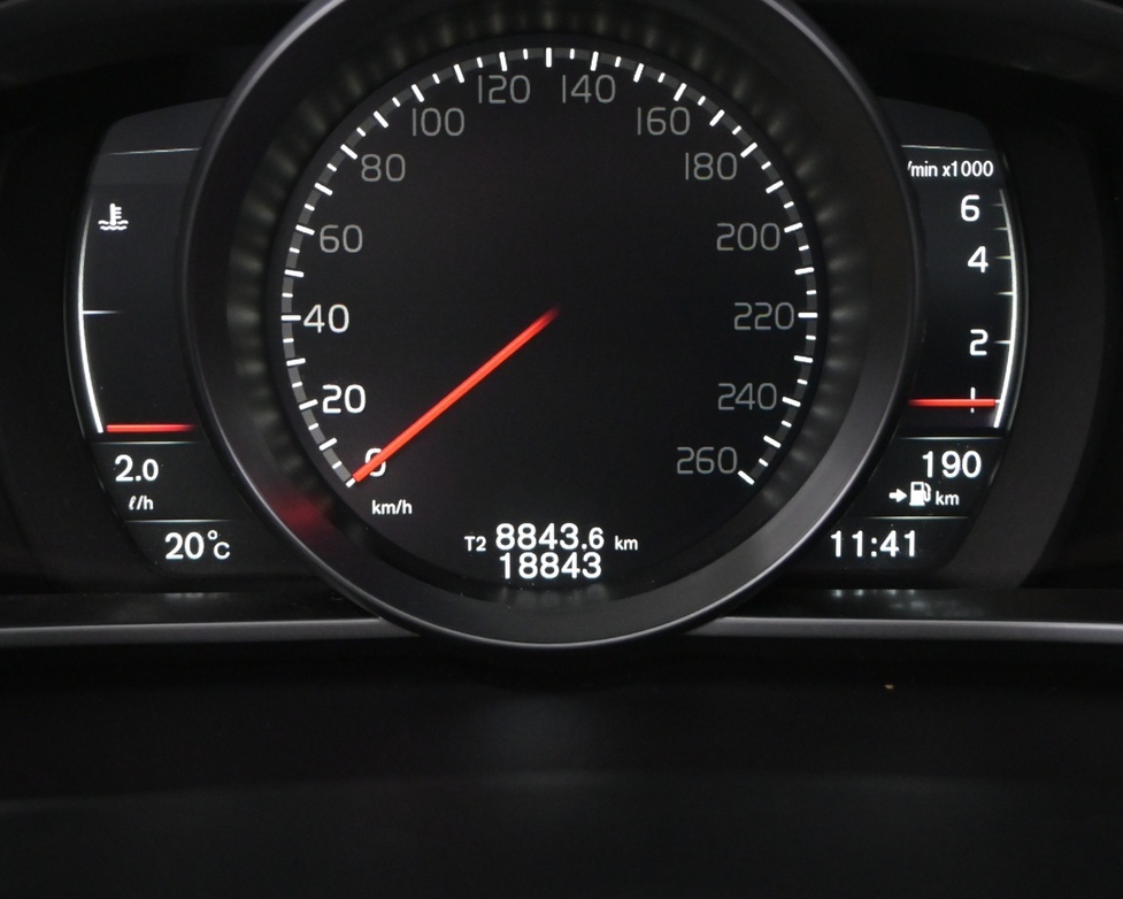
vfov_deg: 26.4
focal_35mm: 57
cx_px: 540
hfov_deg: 32.9
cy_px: 289
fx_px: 1900
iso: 2500
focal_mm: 24.5
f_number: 4.2
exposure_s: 1/50
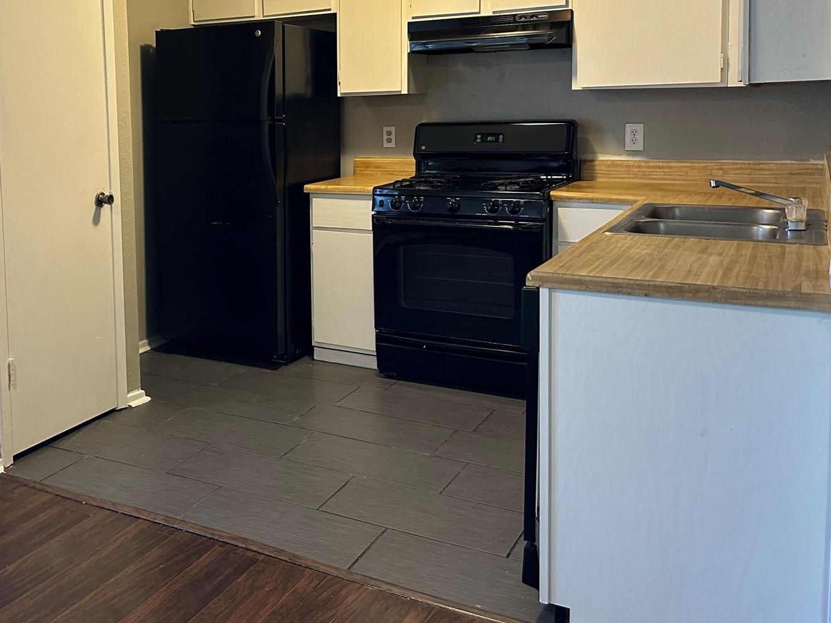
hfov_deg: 48.5
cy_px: 182
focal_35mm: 37
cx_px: 222
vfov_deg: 38.0
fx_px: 888
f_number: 1.78
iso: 320
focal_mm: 6.86
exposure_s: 1/60
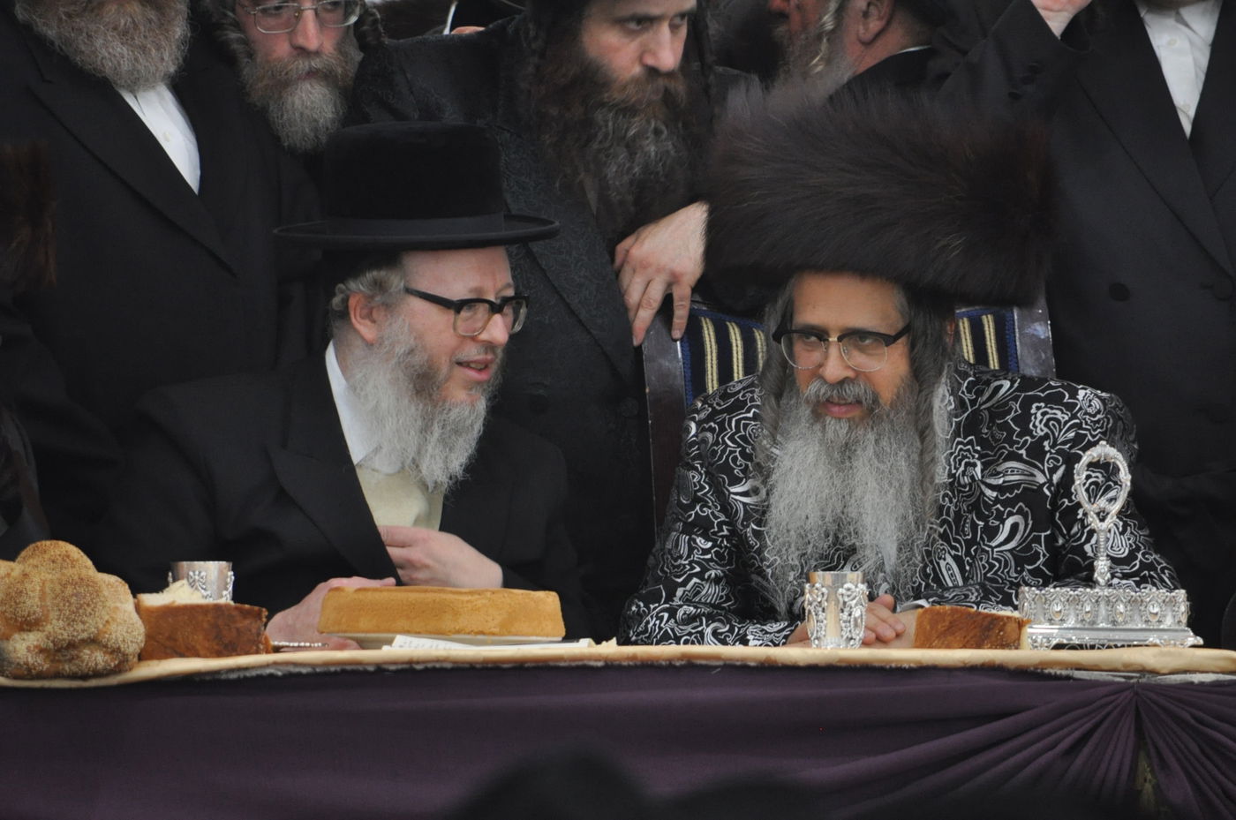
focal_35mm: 450
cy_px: 410
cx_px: 618
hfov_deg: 4.6
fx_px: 15427
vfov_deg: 3.0
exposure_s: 1/50
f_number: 5.6
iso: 1250
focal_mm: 300
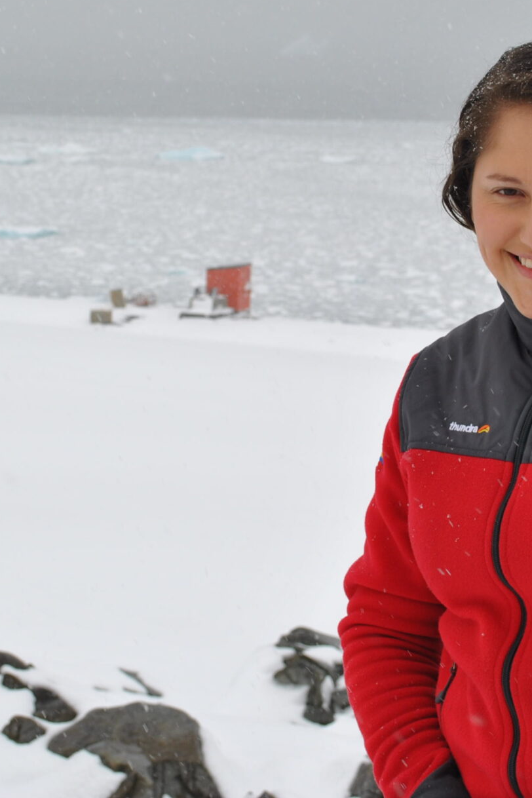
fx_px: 2239
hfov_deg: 13.5
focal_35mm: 101
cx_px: 315
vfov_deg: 20.1
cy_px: 243
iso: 100
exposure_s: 1/250
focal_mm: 32
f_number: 8
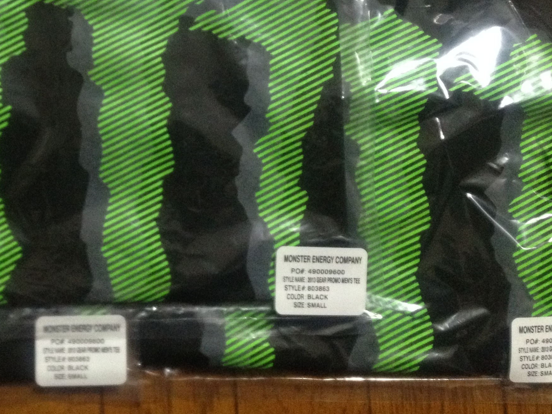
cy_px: 68
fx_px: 1036
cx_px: 127
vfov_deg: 22.2
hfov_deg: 29.3
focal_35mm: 65
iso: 400
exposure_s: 1/15
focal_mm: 4.28
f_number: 2.4
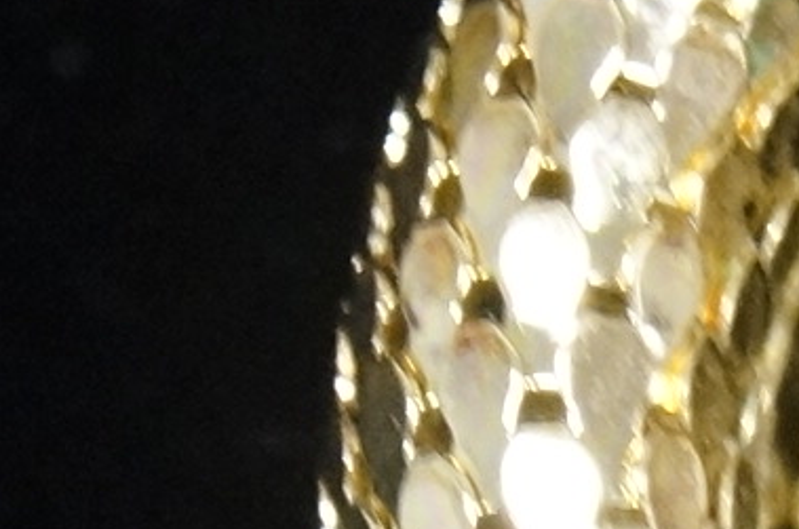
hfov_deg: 4.7
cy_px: 601
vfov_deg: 3.1
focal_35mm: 436
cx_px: 1701
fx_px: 9662
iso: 2500
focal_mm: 45
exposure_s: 1/25
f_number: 10
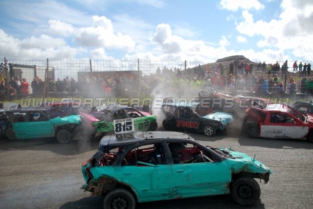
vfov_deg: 47.9
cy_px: 104
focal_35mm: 27
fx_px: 235
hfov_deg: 67.4
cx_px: 156
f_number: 5
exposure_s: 1/1250
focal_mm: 18
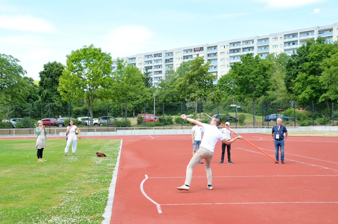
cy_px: 112
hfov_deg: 45.0
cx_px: 169
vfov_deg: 30.8
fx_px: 408
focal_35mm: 44
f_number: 7.1
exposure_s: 1/200
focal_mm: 29
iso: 200
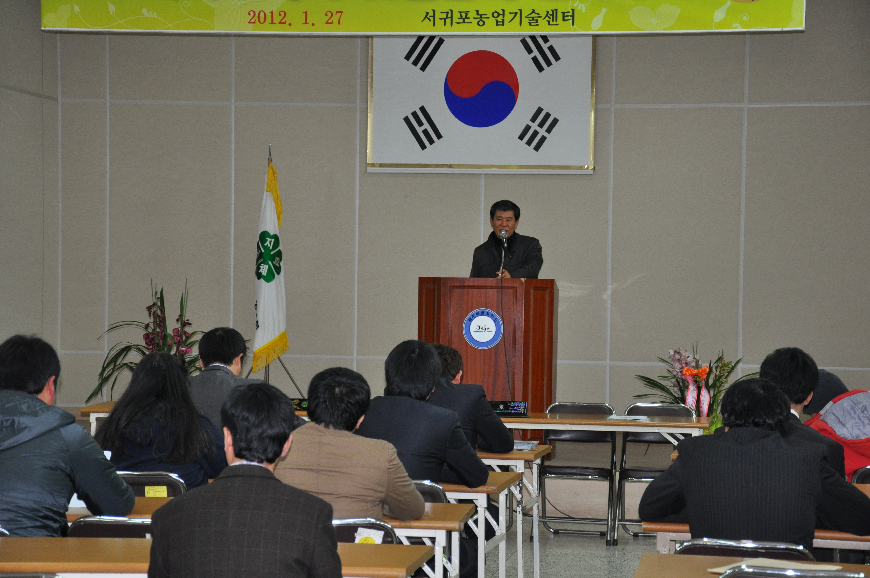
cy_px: 289
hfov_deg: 20.6
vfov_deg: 13.8
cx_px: 435
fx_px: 2390
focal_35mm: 99
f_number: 5.3
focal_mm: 66
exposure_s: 1/60
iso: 800
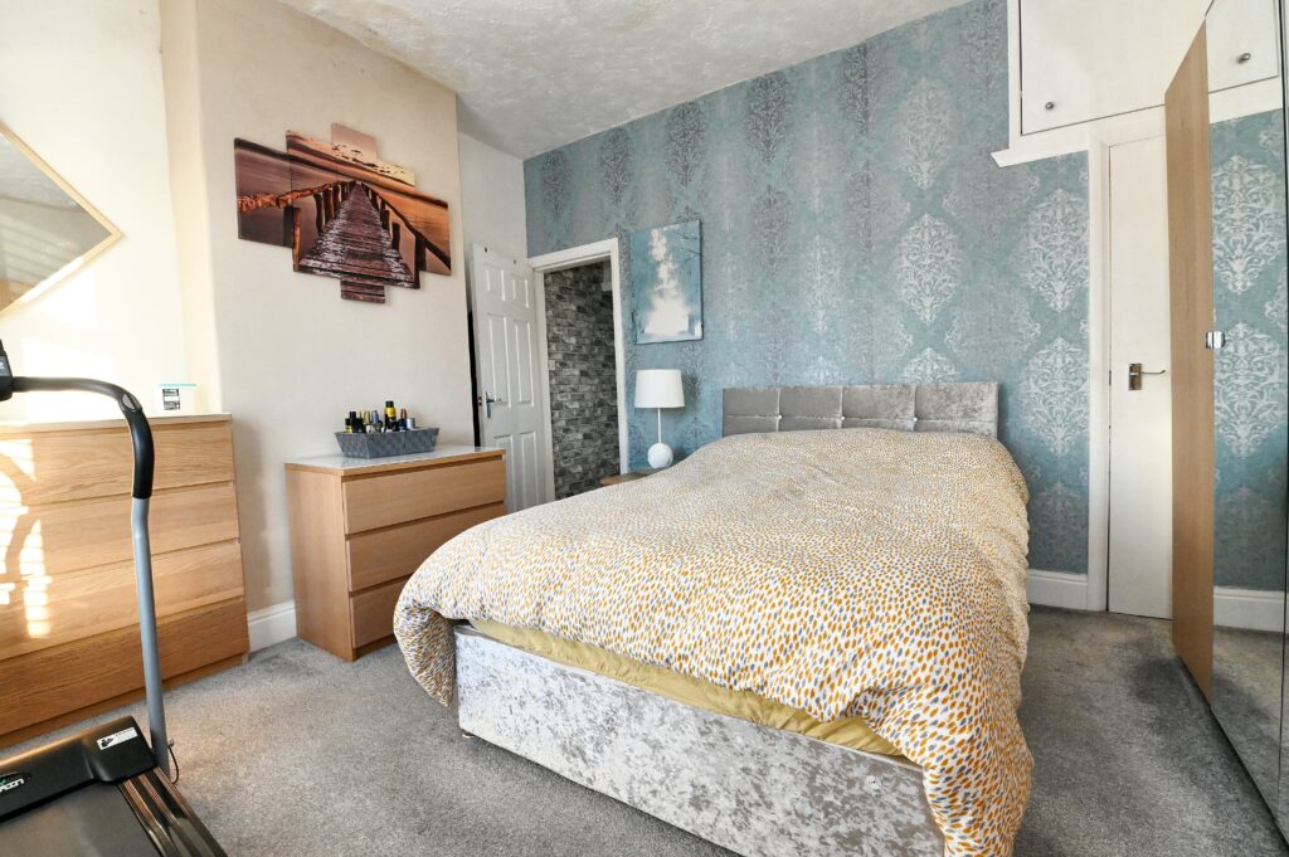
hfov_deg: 100.4
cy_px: 428
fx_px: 537
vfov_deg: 77.2
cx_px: 644
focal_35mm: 15
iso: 5000
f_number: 10
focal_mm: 15
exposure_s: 1/200
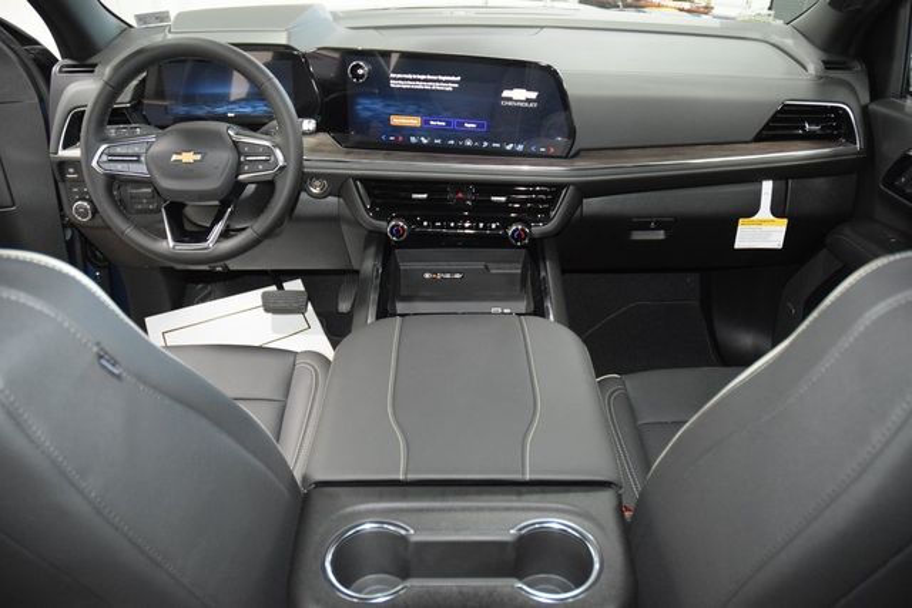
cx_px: 456
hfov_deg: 67.4
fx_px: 684
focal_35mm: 27
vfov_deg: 48.0
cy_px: 304
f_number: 3.5
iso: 3200
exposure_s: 1/50
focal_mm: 18
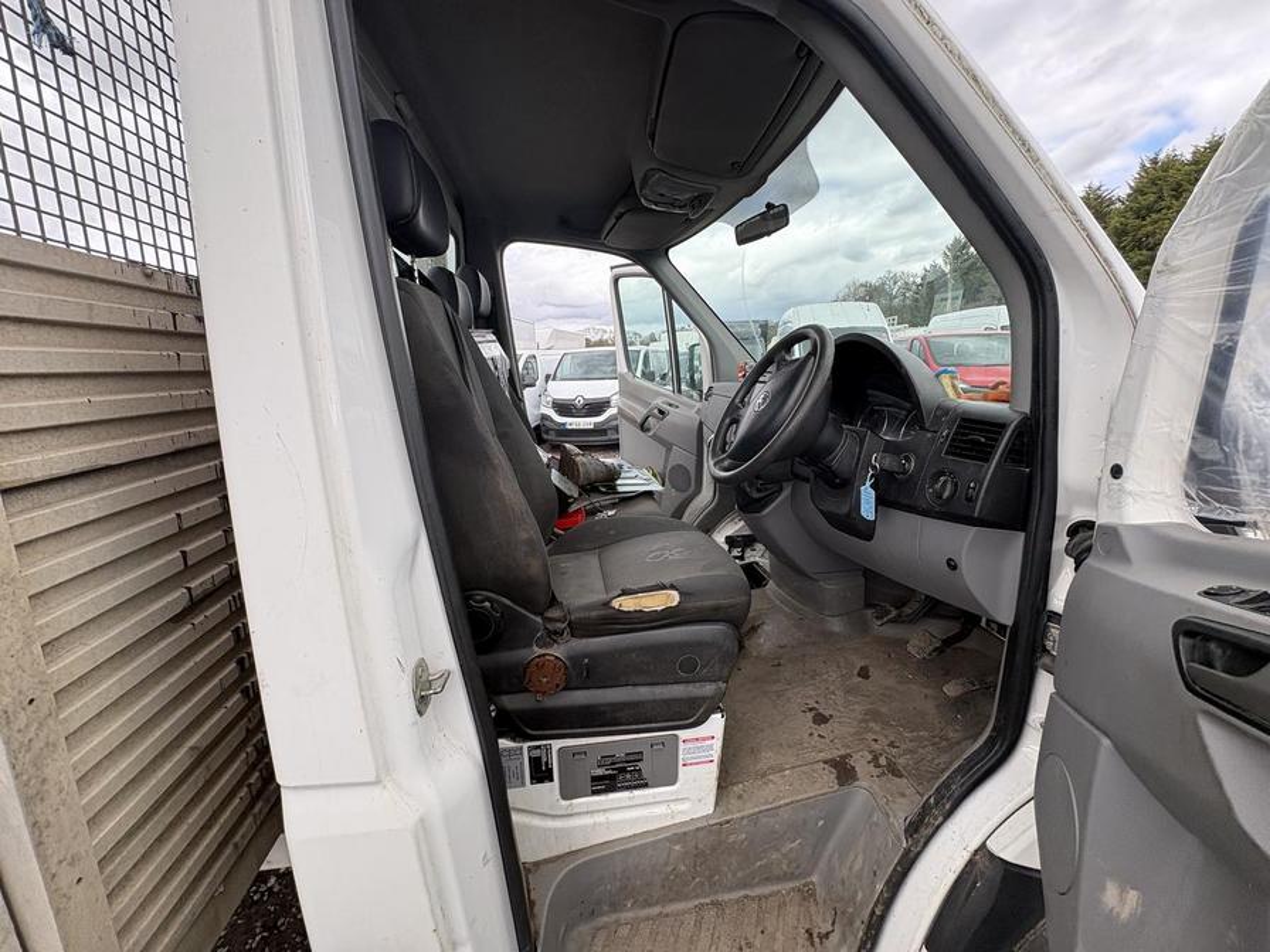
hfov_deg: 102.1
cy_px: 476
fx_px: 514
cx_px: 635
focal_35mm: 14
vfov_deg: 85.7
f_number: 2.2
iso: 40
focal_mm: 2.22
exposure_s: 1/216
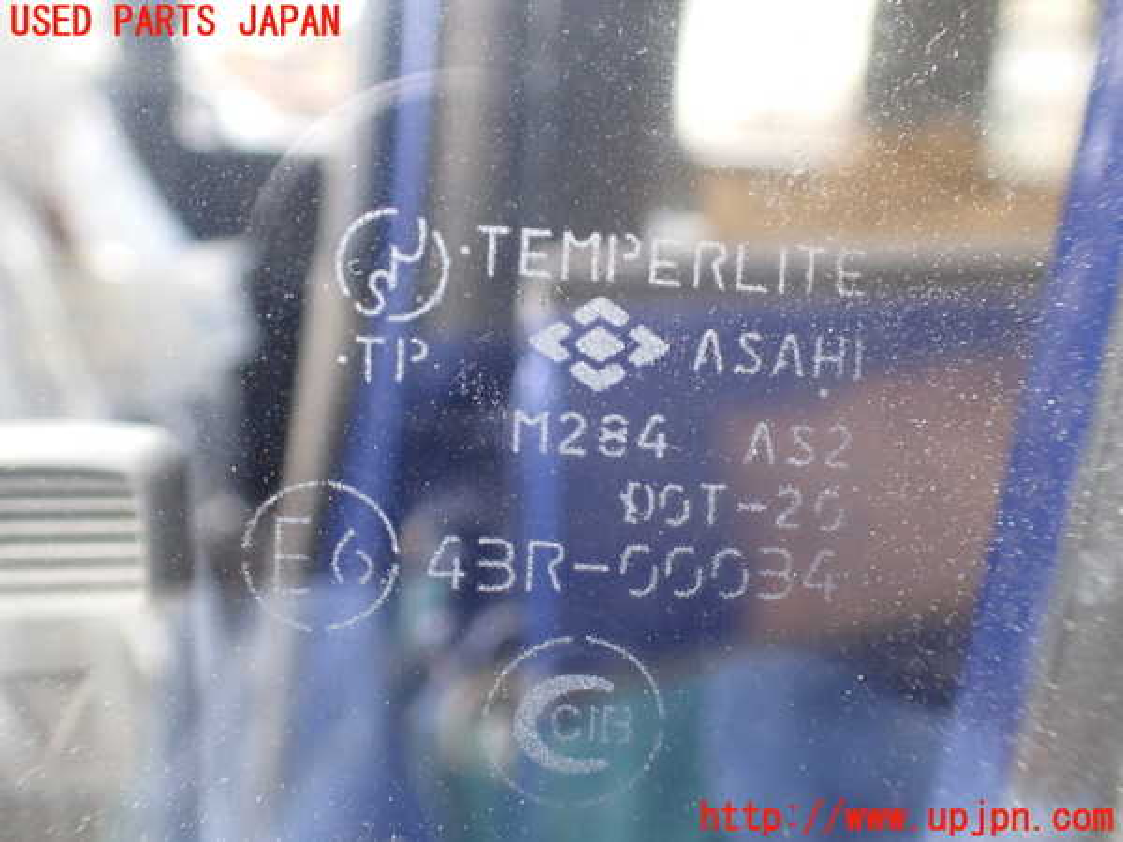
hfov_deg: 60.0
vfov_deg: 46.8
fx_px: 973
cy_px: 421
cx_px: 562
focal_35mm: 30
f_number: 2.3
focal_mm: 5.4
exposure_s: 1/125
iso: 200
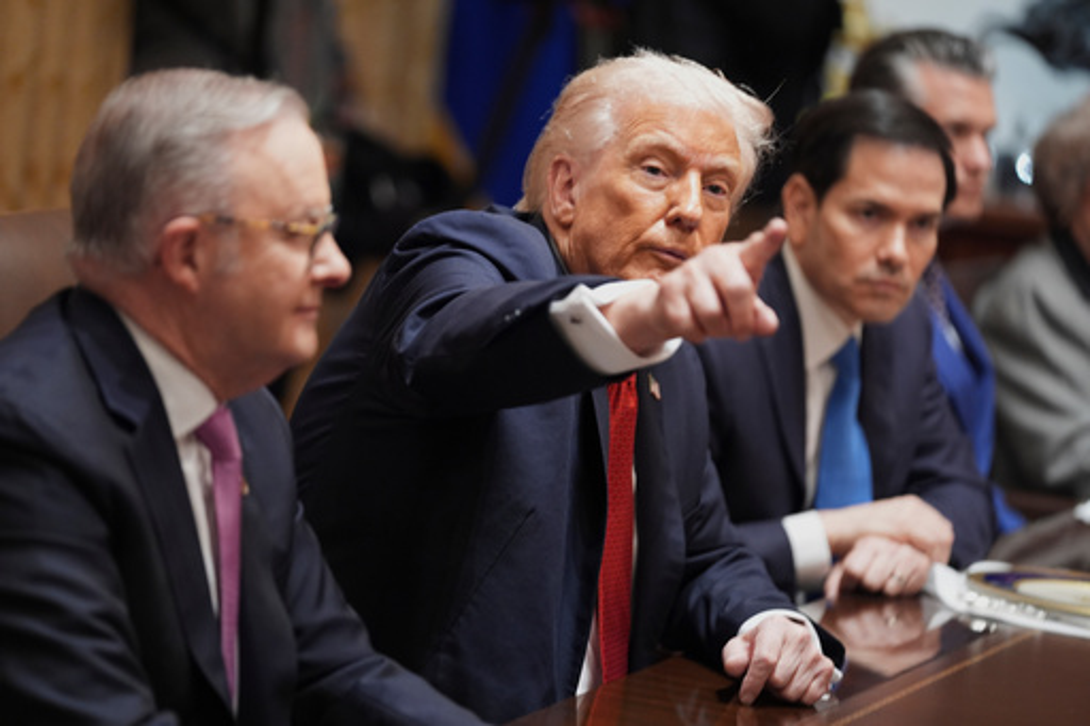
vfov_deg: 8.4
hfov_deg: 12.5
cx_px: 545
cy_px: 363
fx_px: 4964
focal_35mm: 164
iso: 2500
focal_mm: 164
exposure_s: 1/100
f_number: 2.8
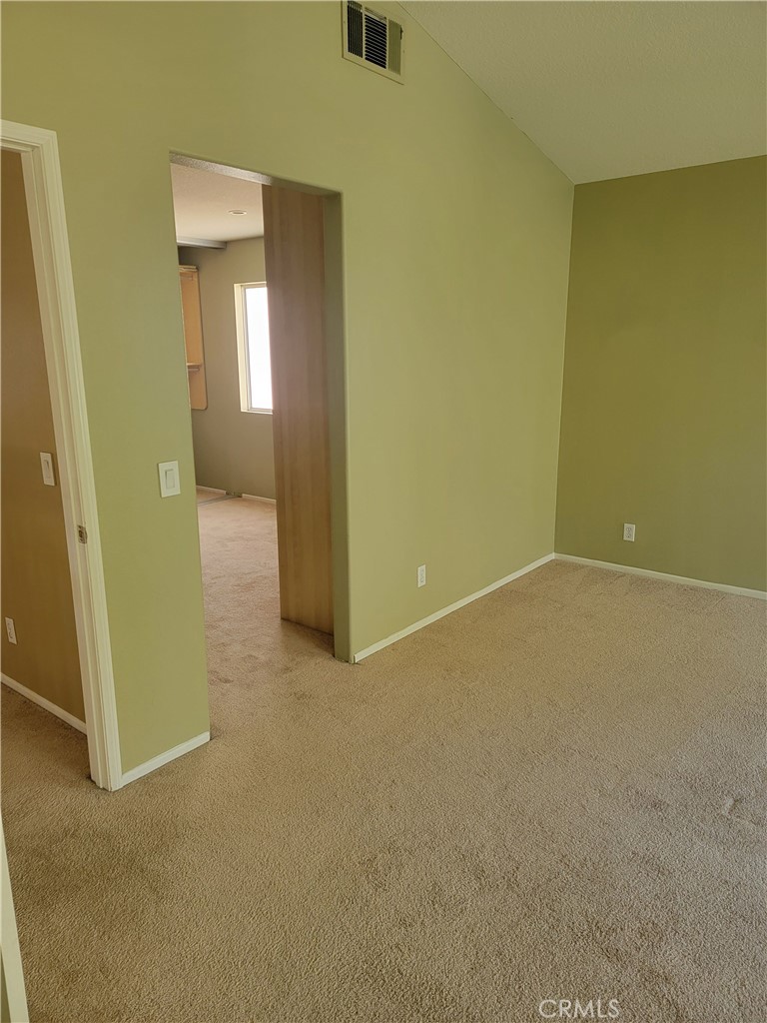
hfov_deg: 56.8
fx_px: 709
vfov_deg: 71.6
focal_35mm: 24
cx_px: 384
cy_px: 512
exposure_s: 1/120
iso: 250
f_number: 1.8
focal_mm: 6.7
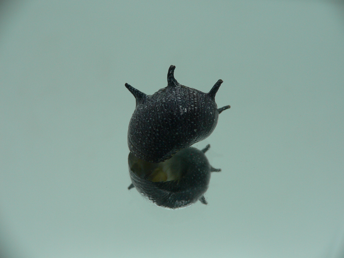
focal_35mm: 35
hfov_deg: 52.6
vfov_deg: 40.7
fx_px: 348
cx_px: 172
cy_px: 129
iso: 80
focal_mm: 4.6
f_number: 2.8
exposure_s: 1/60
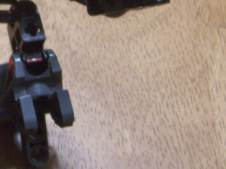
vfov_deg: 17.0
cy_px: 2
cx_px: -24
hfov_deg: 21.8
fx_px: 555
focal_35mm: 85
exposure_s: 1/8
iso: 140
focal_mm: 5.5
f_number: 3.4
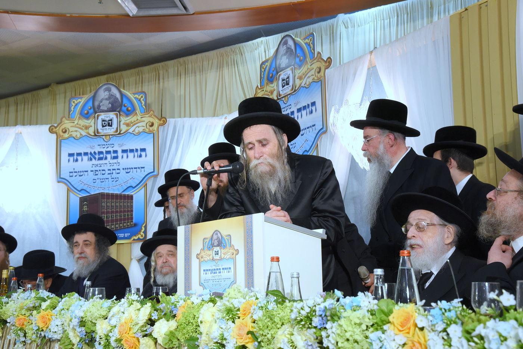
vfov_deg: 28.1
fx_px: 697
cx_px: 262
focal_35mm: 48
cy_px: 174
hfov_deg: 41.1
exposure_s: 1/80
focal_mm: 48
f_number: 9
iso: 1600
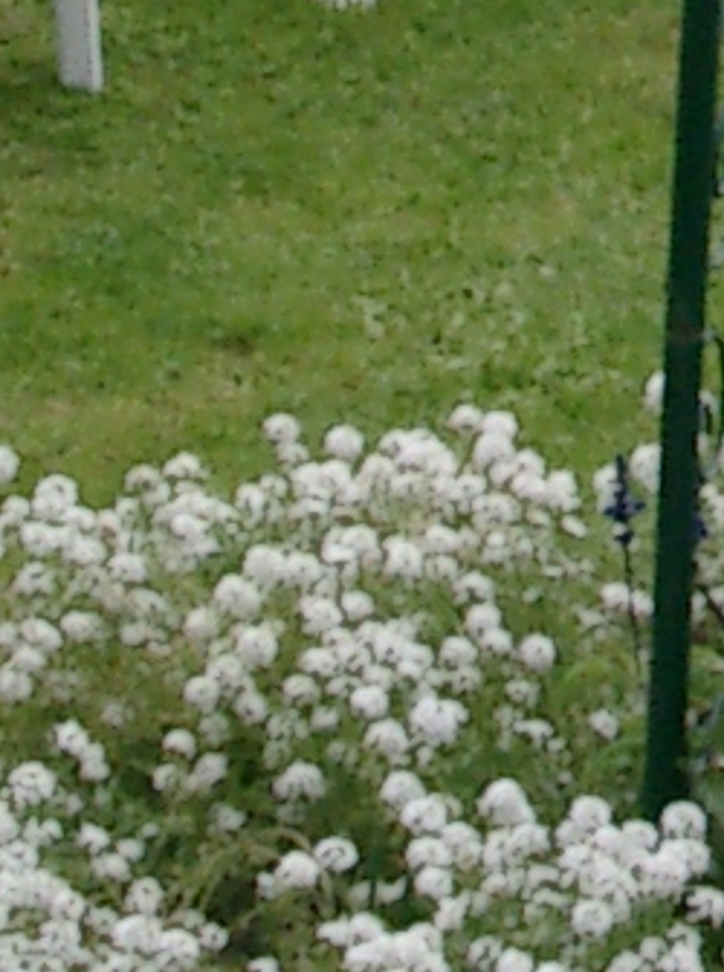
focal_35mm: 343
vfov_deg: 5.7
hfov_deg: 4.3
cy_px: -732
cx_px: 1486
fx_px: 9614
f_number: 3
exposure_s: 1/320
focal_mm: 10.2
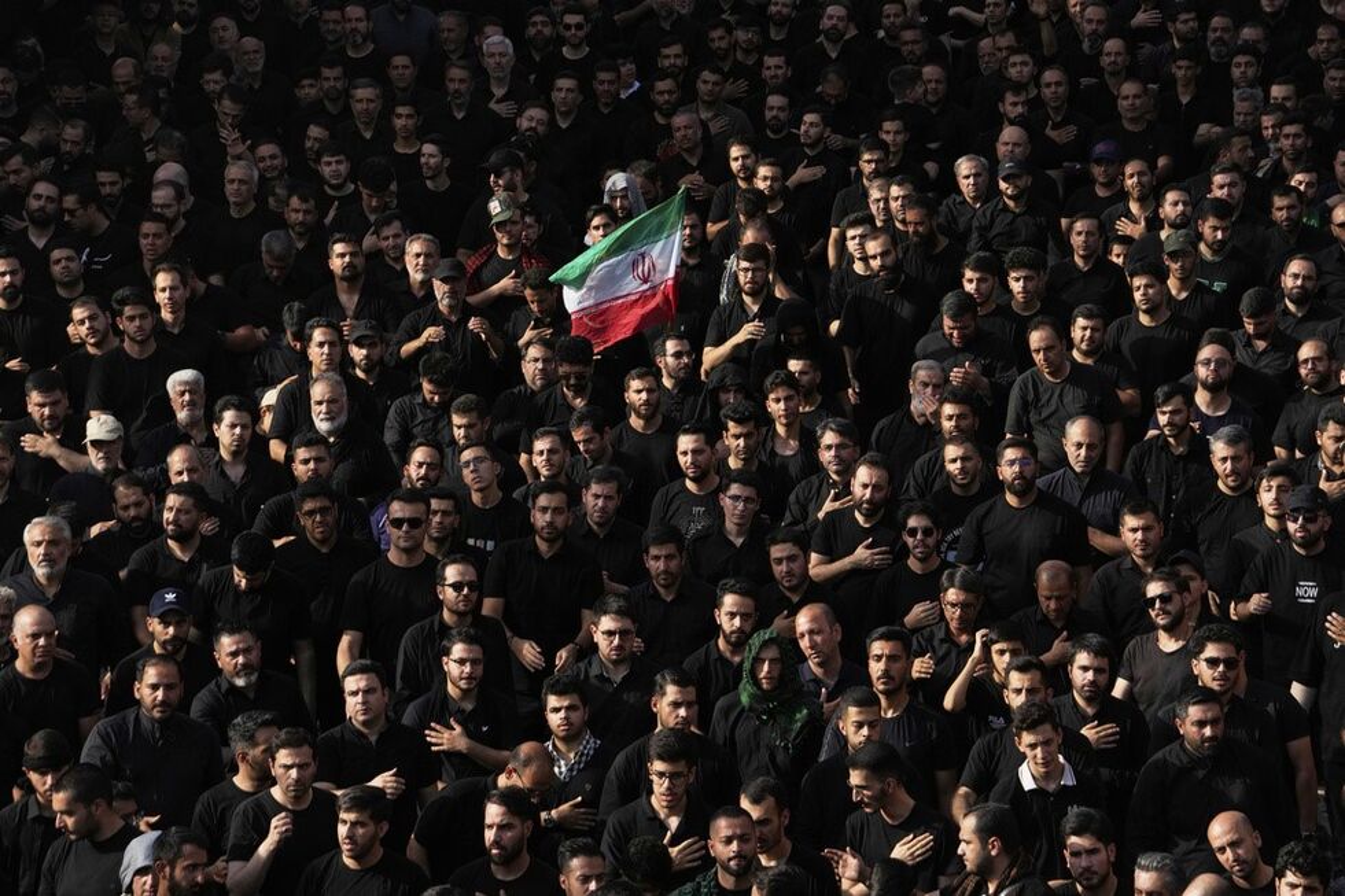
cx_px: 672
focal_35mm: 200
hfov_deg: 10.3
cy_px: 448
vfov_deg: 6.9
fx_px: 7470
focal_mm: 200
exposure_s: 1/4000
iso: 640
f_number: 5.6
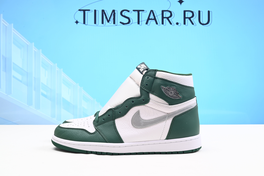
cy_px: 88
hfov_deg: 49.5
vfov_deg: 34.2
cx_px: 132
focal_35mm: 39
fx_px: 286
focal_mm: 39
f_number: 16
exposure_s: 1/1.6
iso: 100
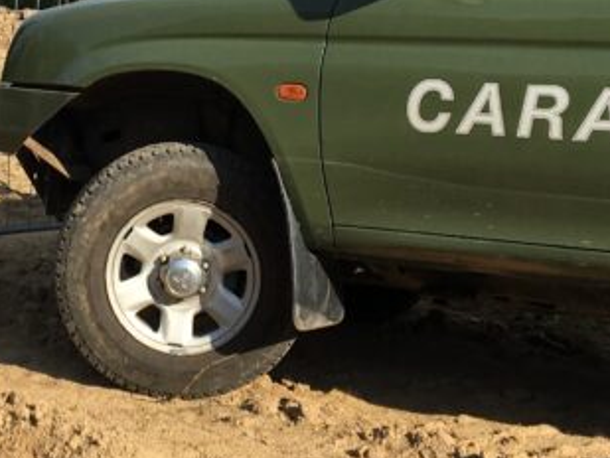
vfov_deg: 15.1
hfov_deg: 20.1
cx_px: 73
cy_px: -6
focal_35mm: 96
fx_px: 1692
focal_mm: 4.15
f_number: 2.2
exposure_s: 1/1148
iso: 25
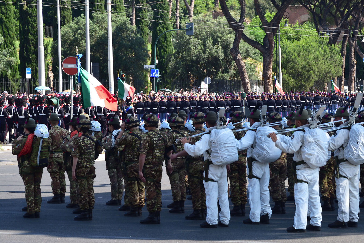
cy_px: 141
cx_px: 274
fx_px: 1720
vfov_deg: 8.1
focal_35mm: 170
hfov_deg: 12.0
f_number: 10
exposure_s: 1/100
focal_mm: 110
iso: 200
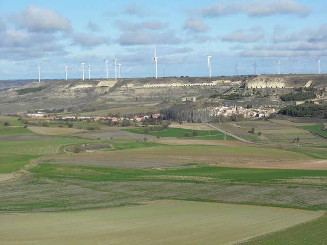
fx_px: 831
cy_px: 122
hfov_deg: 22.3
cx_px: 164
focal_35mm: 88
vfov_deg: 16.8
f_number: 9.9
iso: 100
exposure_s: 1/250
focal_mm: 15.7
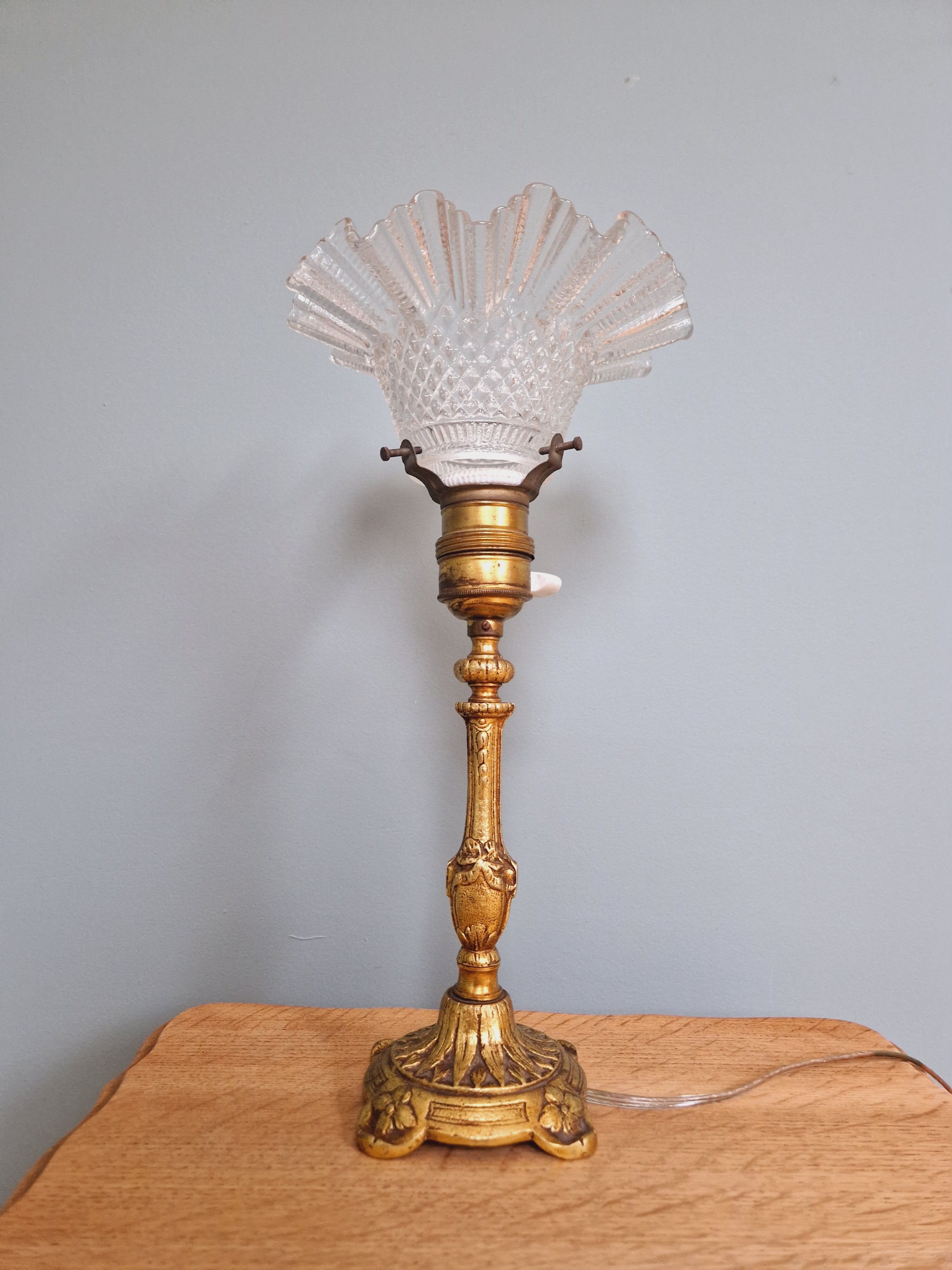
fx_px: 843
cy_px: 635
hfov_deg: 58.9
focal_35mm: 23
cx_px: 476
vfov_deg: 73.9
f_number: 1.8
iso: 800
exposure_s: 1/100
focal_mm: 5.4
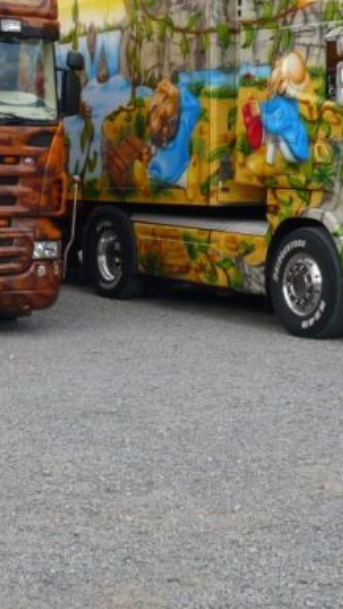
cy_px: 189
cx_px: 70
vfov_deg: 26.7
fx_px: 1278
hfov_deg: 15.2
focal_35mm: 79
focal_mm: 5.8
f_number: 2.8
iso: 100
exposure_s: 1/400
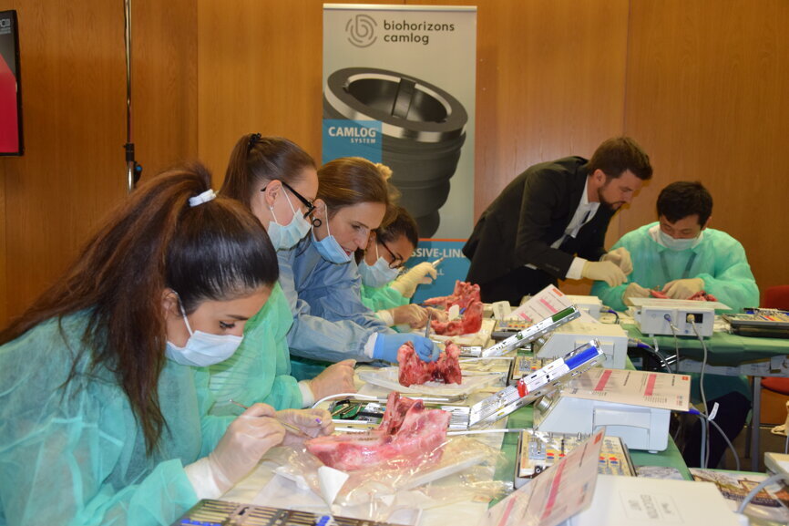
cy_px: 263
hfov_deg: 46.4
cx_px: 394
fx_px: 920
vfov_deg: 31.9
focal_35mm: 42
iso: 800
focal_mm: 28
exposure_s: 1/80
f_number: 4.5
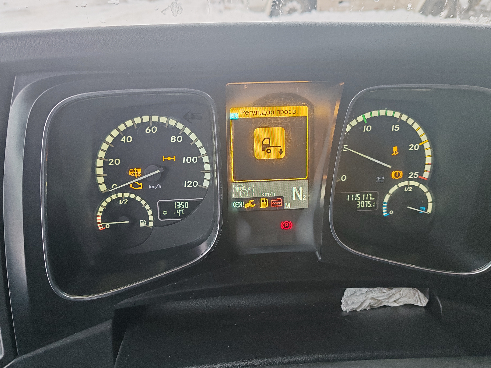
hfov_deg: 65.3
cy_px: 184
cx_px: 246
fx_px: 383
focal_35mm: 27
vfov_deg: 51.4
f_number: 1.9
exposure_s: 1/100
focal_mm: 6.12
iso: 640
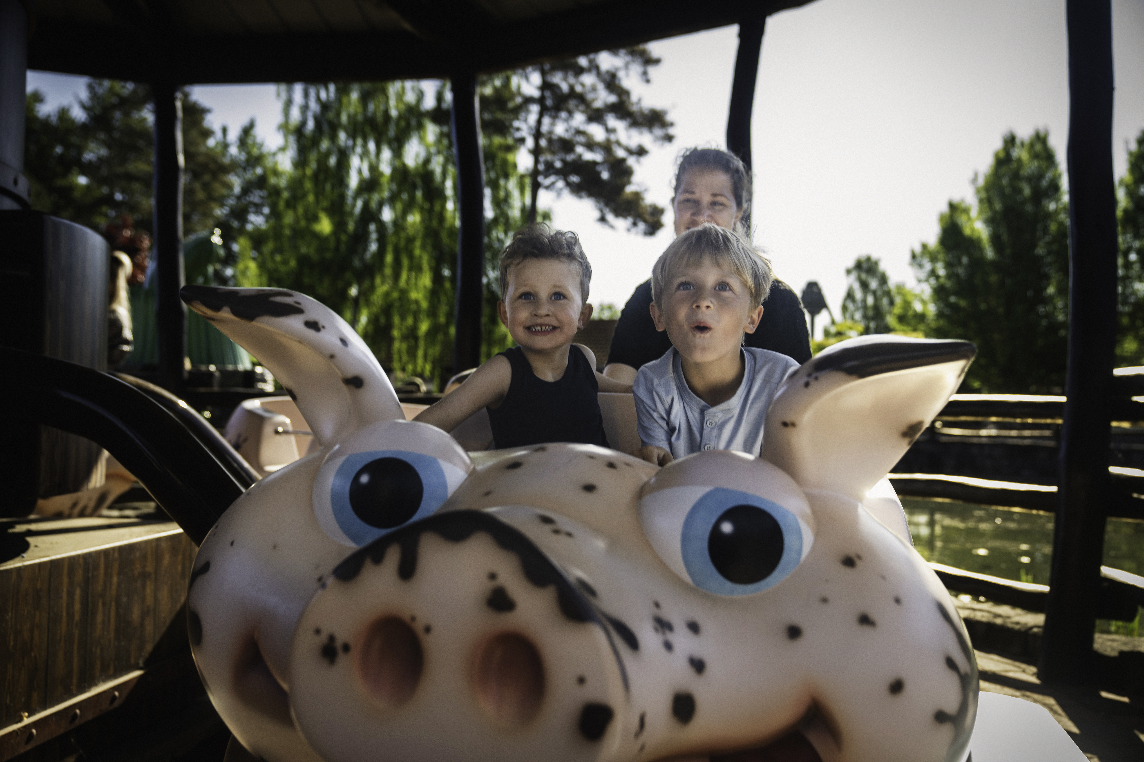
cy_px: 381
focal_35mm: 34
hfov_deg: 55.8
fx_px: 1080
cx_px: 572
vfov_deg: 38.9
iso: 160
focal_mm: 34
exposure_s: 1/125
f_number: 3.2
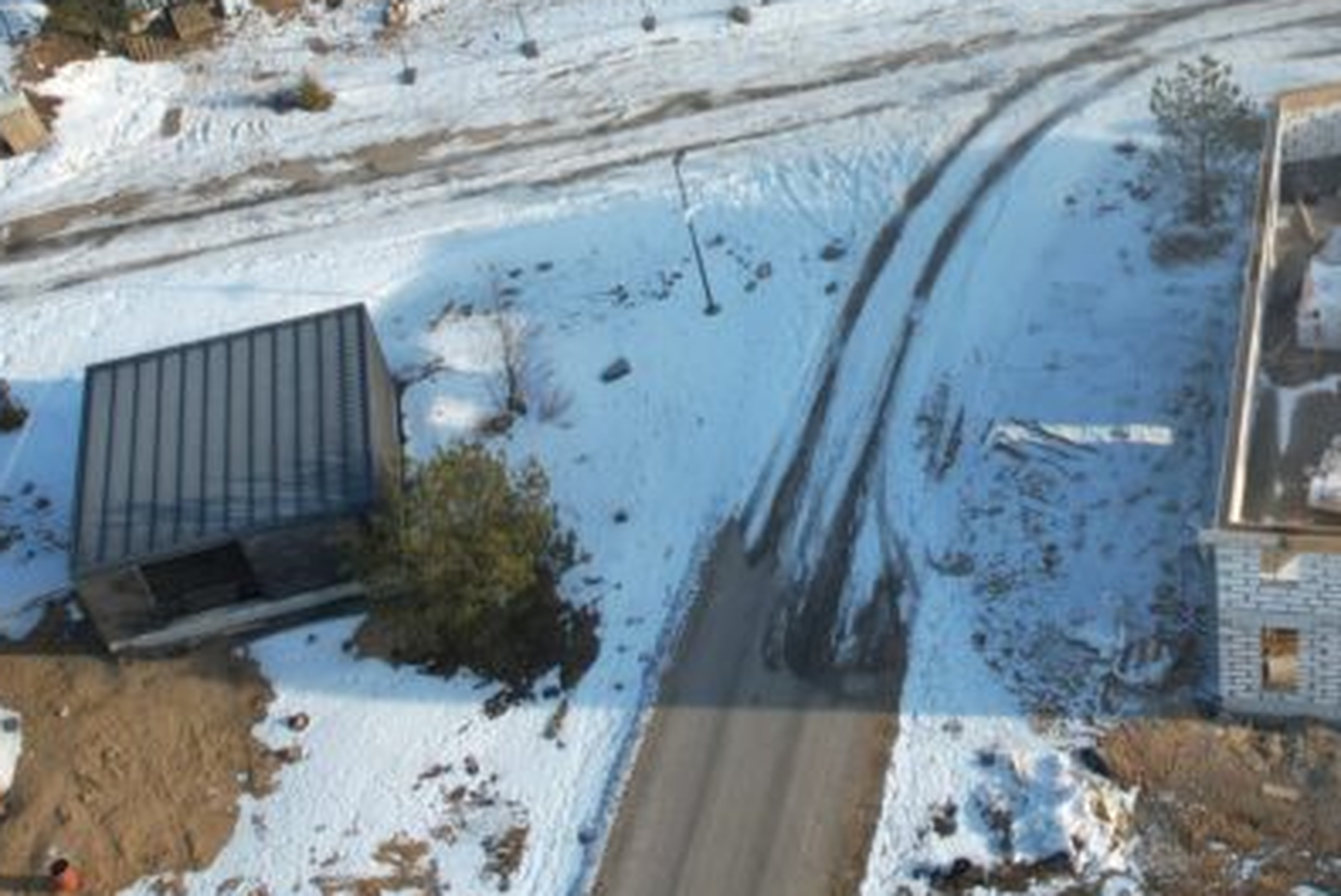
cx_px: 1260
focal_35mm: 57
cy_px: -25
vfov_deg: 22.8
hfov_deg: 32.9
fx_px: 2125
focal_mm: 8.38
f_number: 2.8
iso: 100
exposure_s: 1/725
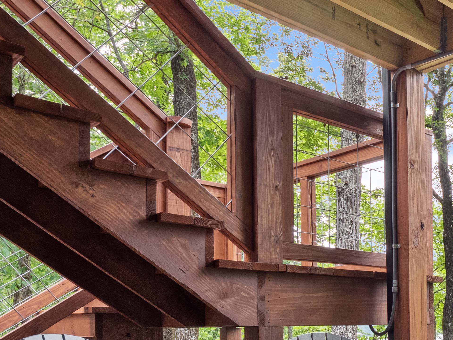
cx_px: 542
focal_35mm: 43
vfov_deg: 31.4
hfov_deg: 34.9
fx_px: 563
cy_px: 331
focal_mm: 8
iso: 400
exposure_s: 1/80
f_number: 5.6
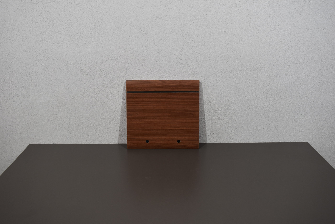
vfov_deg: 36.9
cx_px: 168
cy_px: 112
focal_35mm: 36
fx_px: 335
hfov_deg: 53.1
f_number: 5.6
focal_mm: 24
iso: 400
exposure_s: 1/125
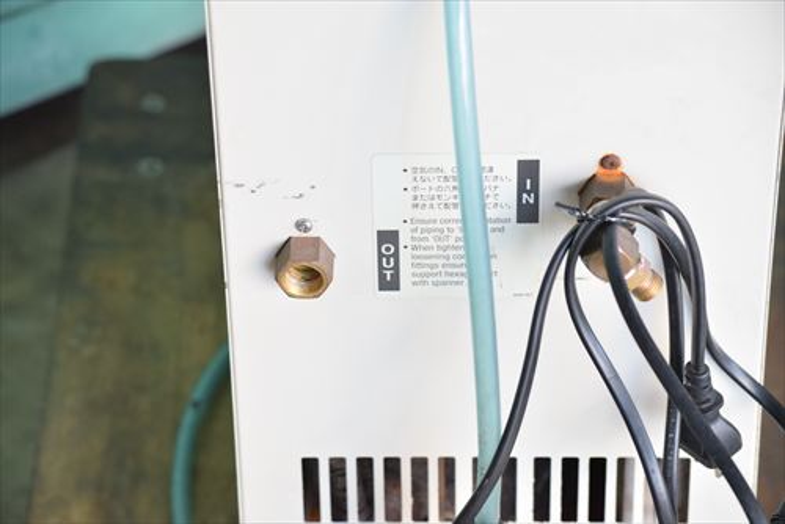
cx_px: 392
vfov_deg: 11.4
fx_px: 2618
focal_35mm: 120
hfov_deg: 17.1
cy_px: 262
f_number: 6.3
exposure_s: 1/40
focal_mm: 80
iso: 1250
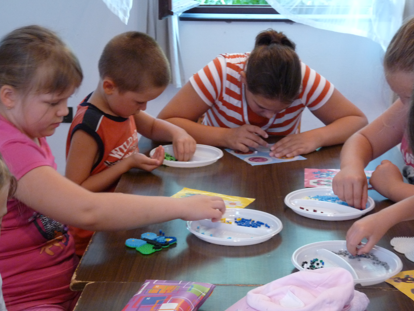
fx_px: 885
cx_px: 205
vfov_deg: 19.9
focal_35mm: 74
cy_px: 156
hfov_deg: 26.3
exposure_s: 1/30
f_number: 3.4
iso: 400
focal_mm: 12.4
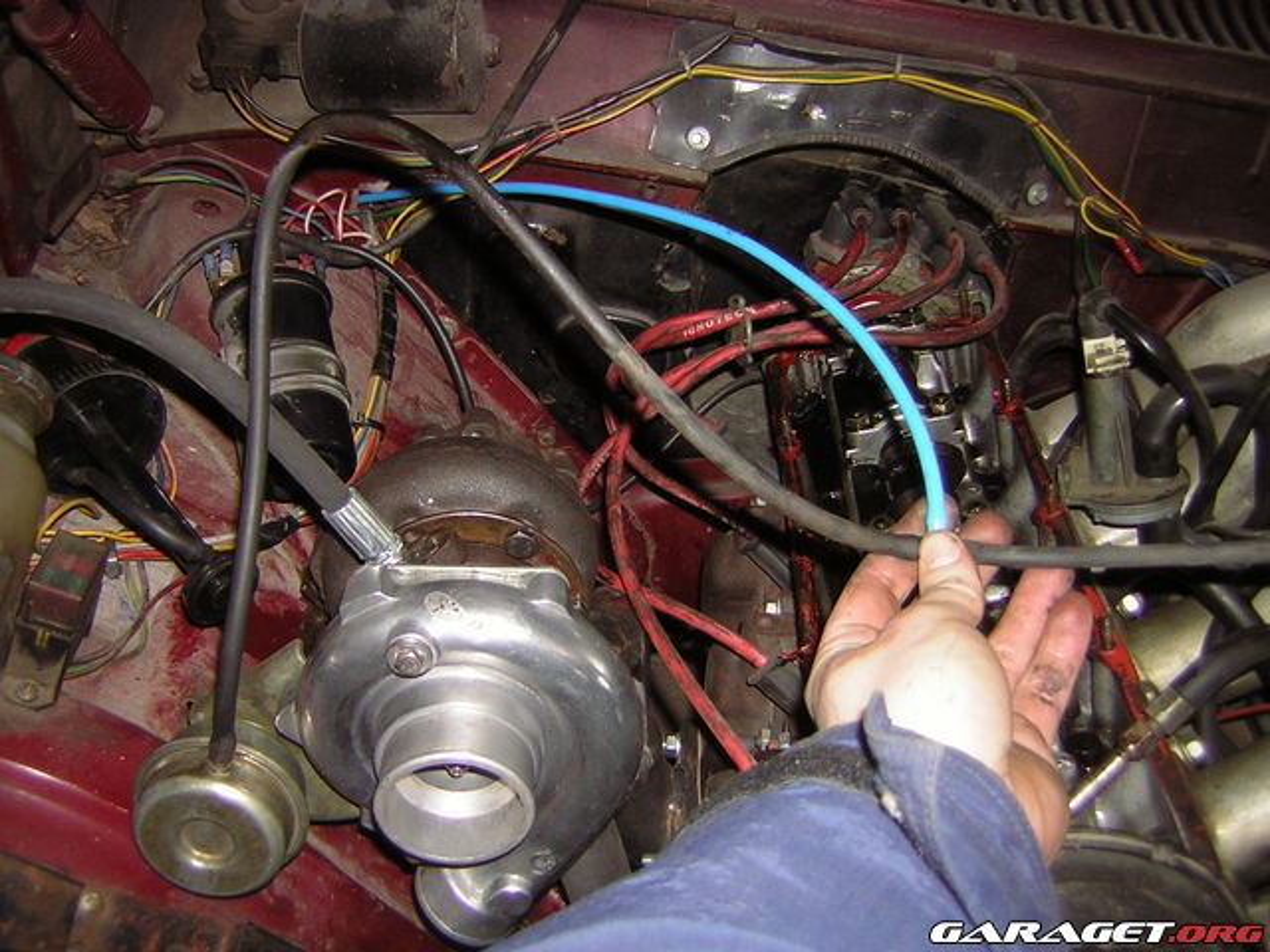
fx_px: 1321
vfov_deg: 39.7
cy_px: 476
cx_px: 635
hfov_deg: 51.4
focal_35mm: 36
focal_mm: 4.7
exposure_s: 1/60.1
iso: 50
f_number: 2.6
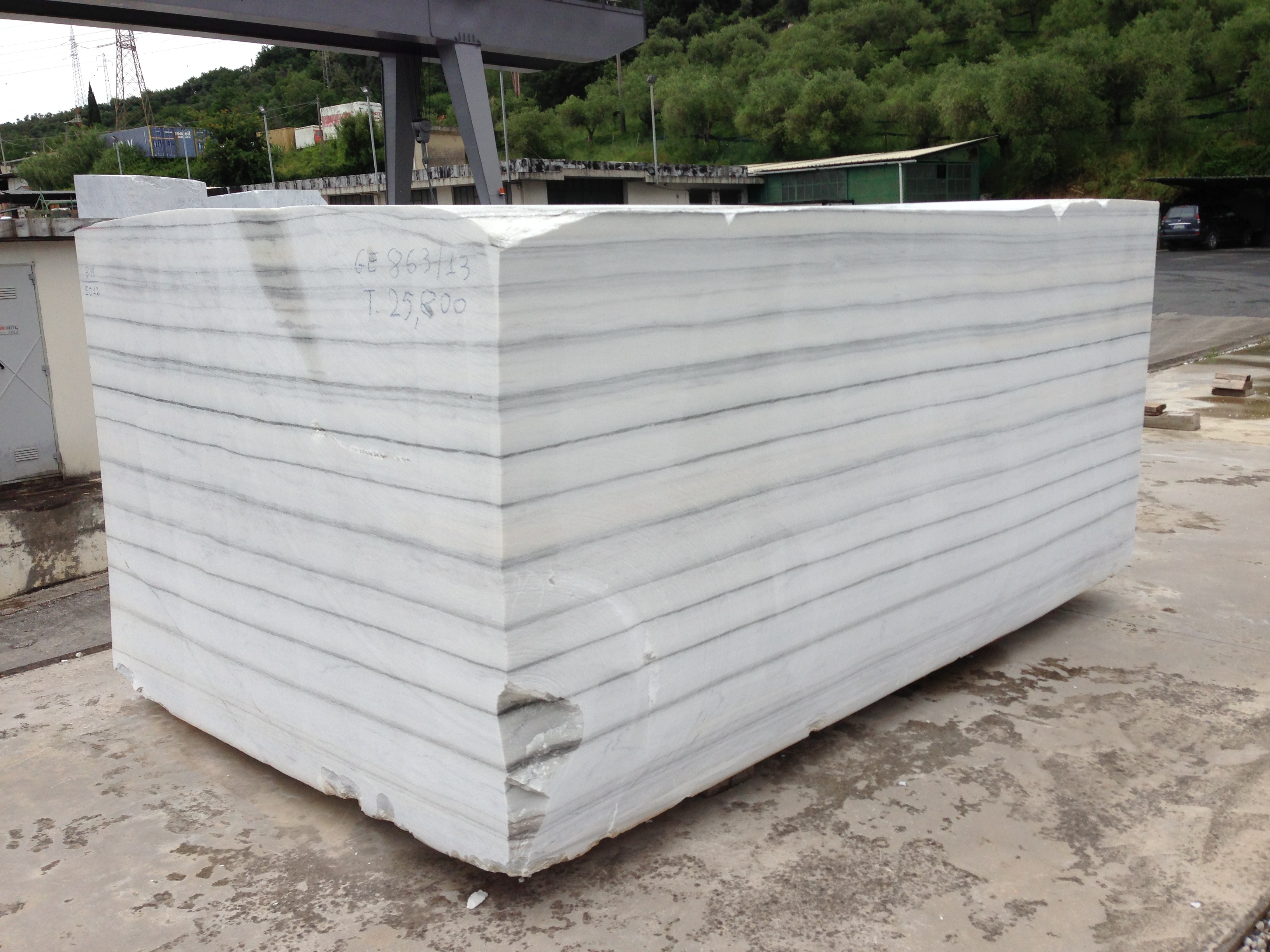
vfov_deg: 42.9
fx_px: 1211
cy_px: 476
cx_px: 635
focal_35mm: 33
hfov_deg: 55.4
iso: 50
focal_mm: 4.13
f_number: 2.4
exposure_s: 1/1178
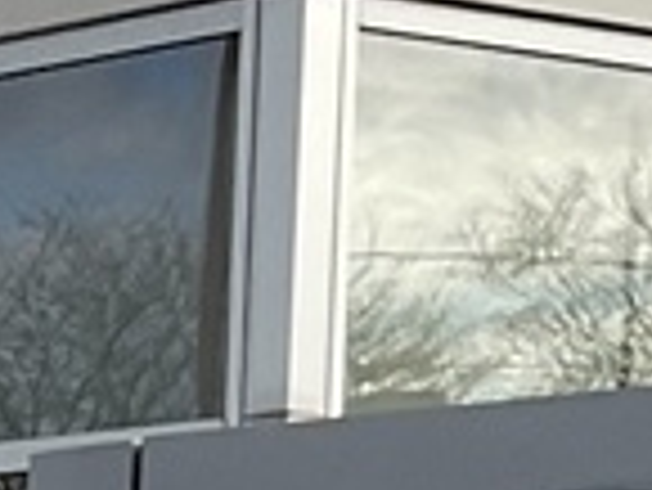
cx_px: -1115
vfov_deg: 7.0
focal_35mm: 205
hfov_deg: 8.5
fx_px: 3864
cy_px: 1045
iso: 16
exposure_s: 1/1490
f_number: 1.8
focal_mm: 3
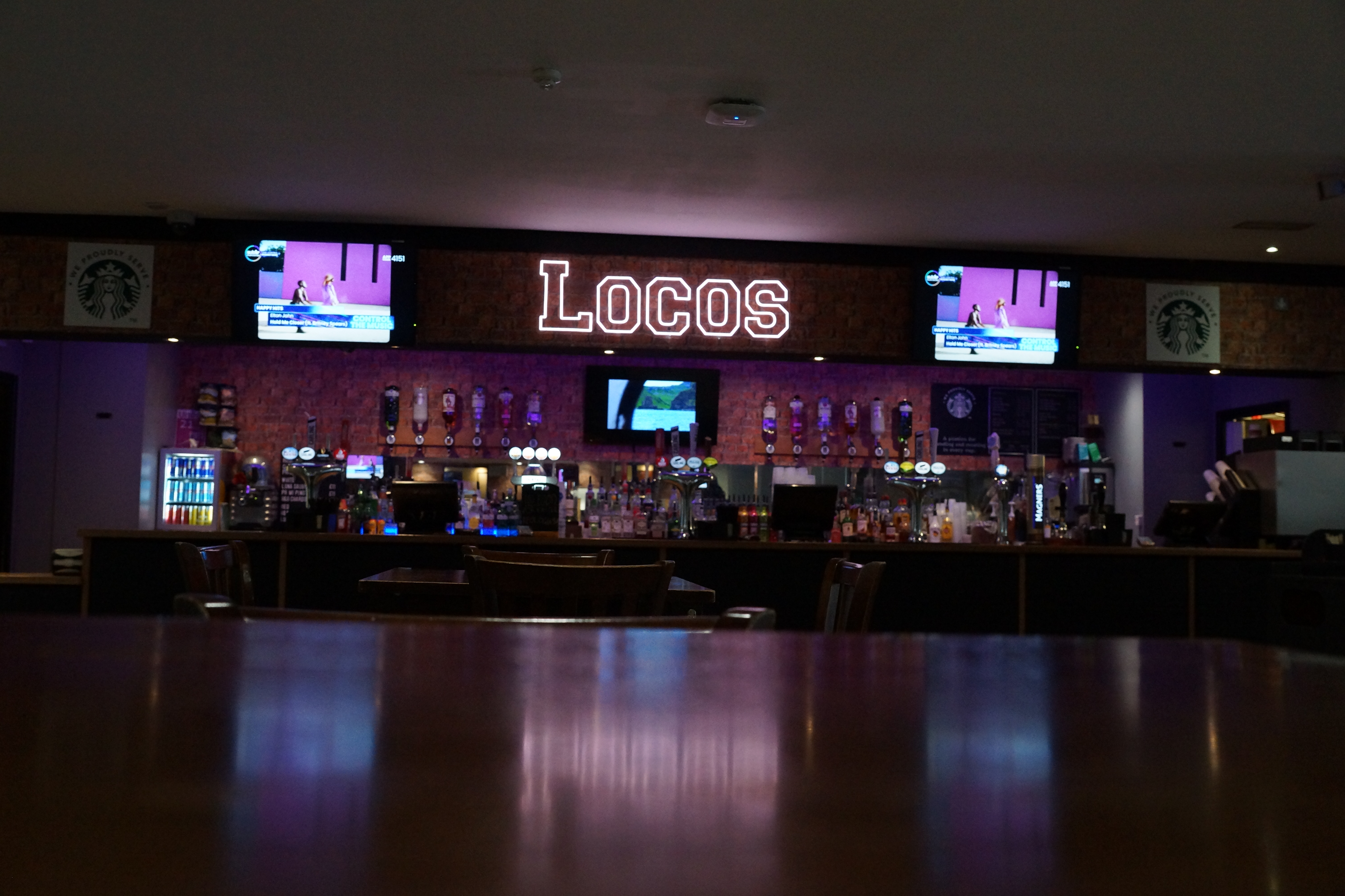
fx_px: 1233
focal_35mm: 33
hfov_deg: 57.2
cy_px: 448
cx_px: 672
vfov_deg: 40.0
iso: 1250
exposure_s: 1/160
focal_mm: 22
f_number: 4
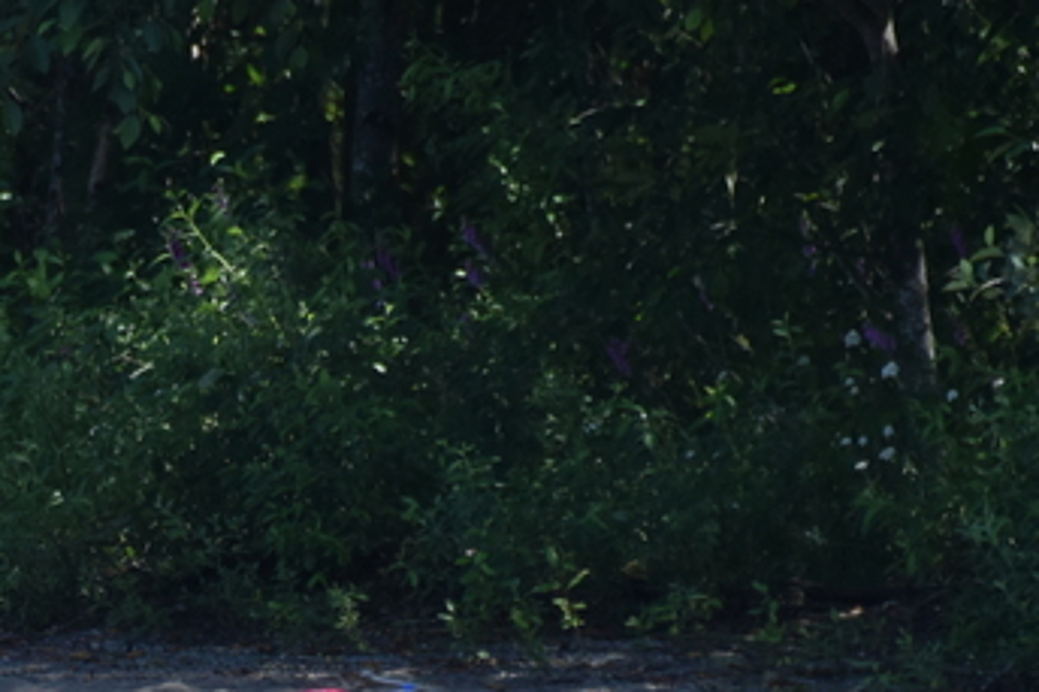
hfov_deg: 1.8
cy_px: 677
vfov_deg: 1.2
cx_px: -60
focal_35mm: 1117
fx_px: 32221
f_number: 5.6
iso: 320
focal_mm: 300
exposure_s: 1/640
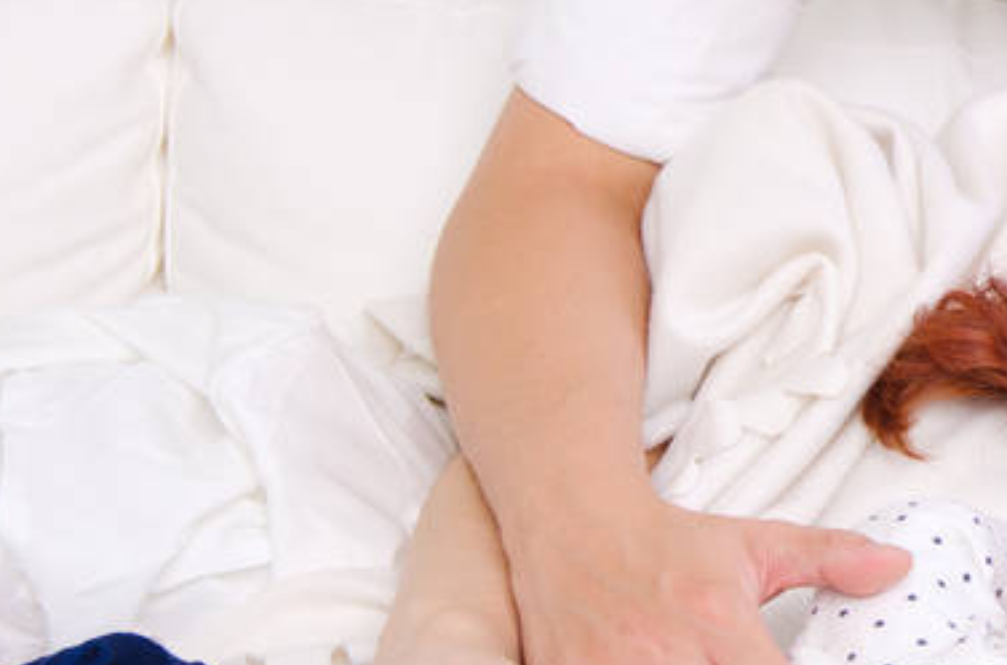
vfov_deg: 8.8
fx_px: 4323
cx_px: 1250
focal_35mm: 155
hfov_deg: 12.9
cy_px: 195
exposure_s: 1/200
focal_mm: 38
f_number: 6.3
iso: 160
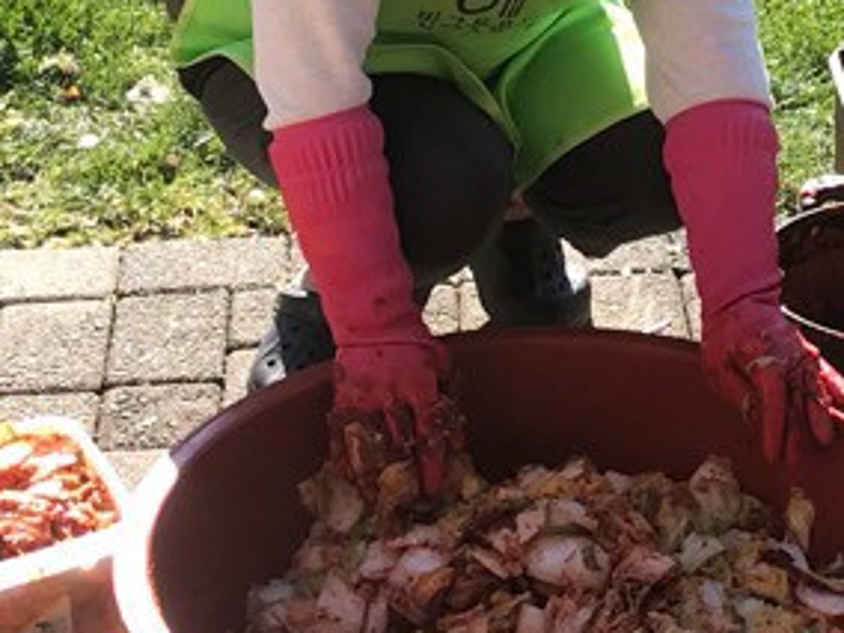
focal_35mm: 126
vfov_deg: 11.7
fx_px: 3072
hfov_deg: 15.5
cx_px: 764
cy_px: 59
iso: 20
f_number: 1.8
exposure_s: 1/526
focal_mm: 3.99
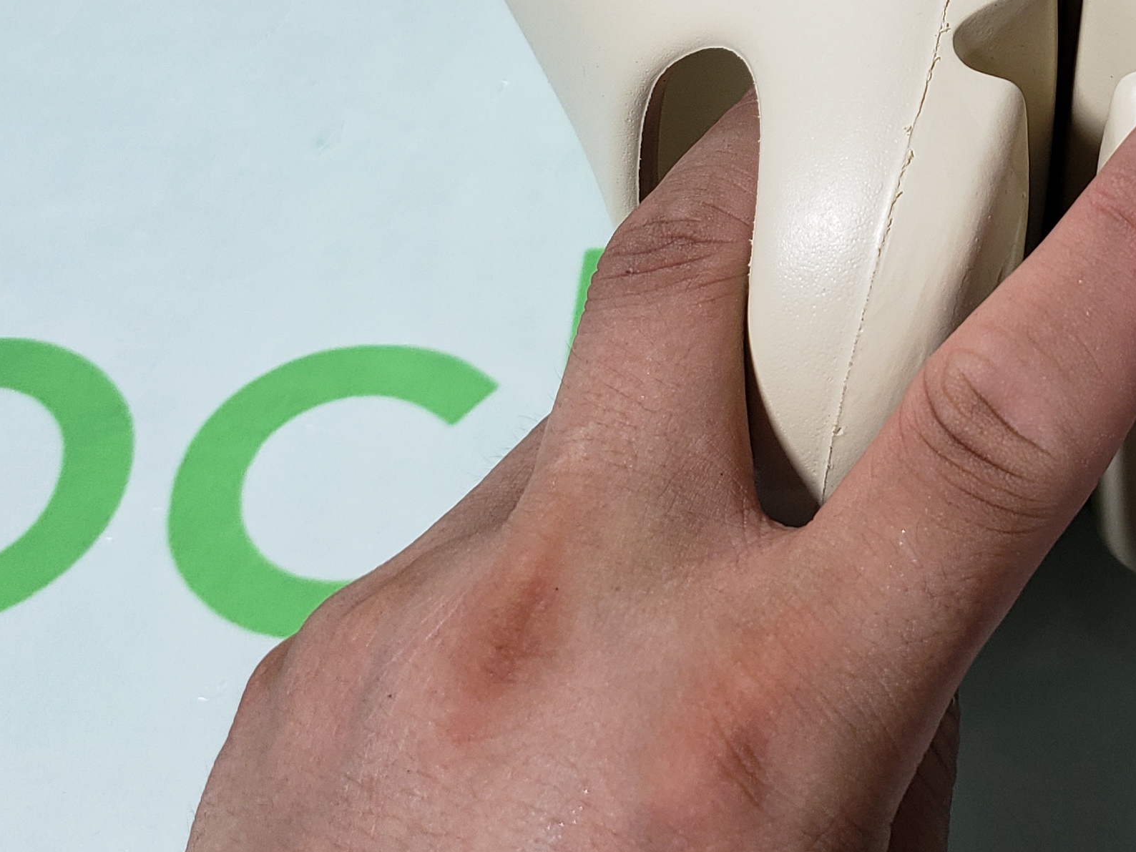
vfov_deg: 21.4
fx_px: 2166
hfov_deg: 28.4
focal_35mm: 66
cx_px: 1005
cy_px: -17
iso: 50
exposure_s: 1/453
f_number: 1.5
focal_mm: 4.3
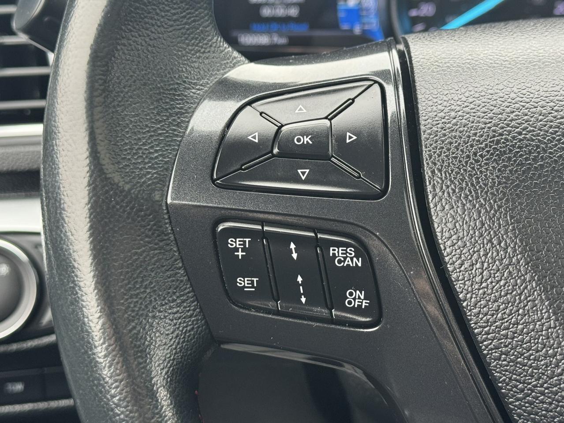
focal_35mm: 48
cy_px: 212
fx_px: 782
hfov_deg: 39.6
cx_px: 282
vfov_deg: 30.3
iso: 100
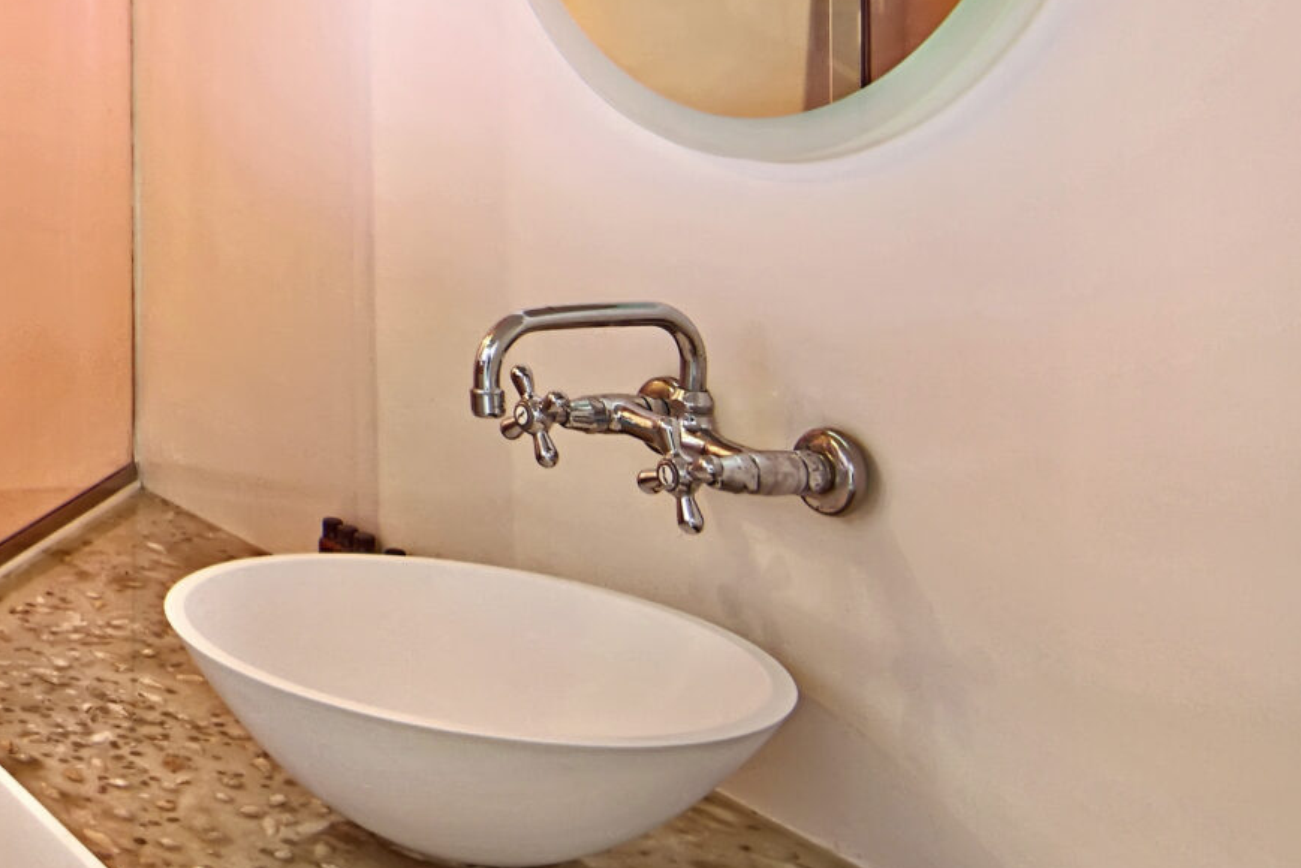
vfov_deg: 24.6
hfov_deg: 32.5
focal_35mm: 53
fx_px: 1916
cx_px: -162
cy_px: 35
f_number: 11
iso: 100
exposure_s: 1/1.6
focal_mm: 12
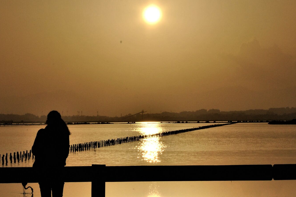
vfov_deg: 9.3
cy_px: 84
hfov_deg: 13.9
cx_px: 93
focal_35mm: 148
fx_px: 1216
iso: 200
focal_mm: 55
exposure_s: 1/1250
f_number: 22
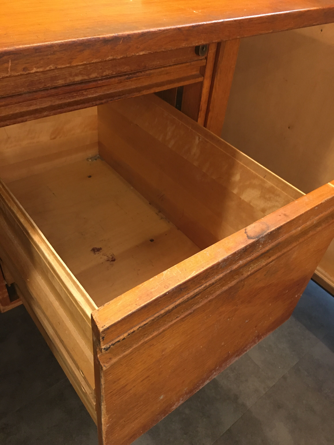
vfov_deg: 61.7
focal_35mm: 29
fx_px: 373
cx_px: 167
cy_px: 222
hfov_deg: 48.2
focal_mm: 4.15
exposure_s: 1/20
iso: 200
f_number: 2.2
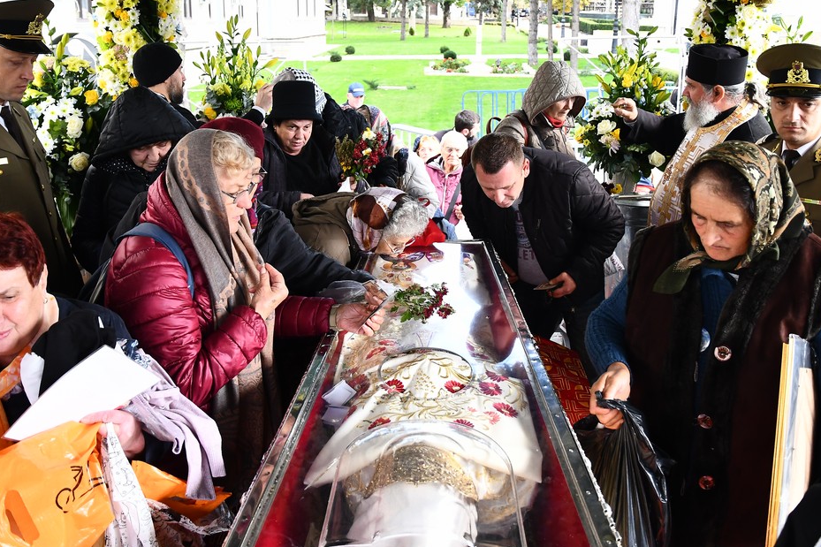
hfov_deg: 60.3
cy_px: 205
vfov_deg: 42.0
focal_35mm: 31
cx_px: 411
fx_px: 707
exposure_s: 1/500
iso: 1000
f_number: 3.5
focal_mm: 16
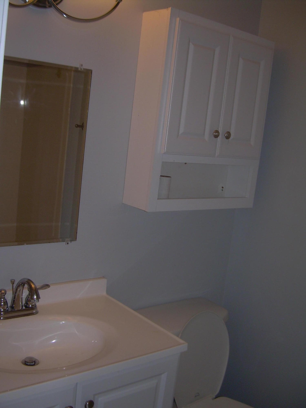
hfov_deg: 37.7
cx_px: 153
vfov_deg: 49.0
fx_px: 448
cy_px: 204
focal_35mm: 38
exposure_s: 1/60
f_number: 2.8
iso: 50
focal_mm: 6.3
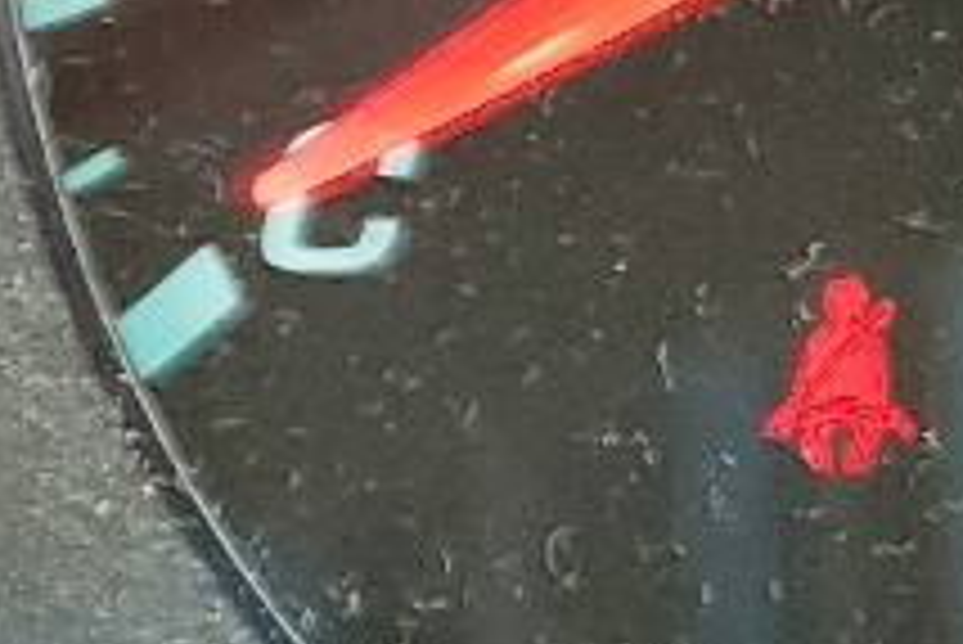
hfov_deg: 8.2
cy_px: -5
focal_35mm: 202
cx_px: -2178
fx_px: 5407
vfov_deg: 6.8
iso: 93
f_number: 1.5
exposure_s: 1/100
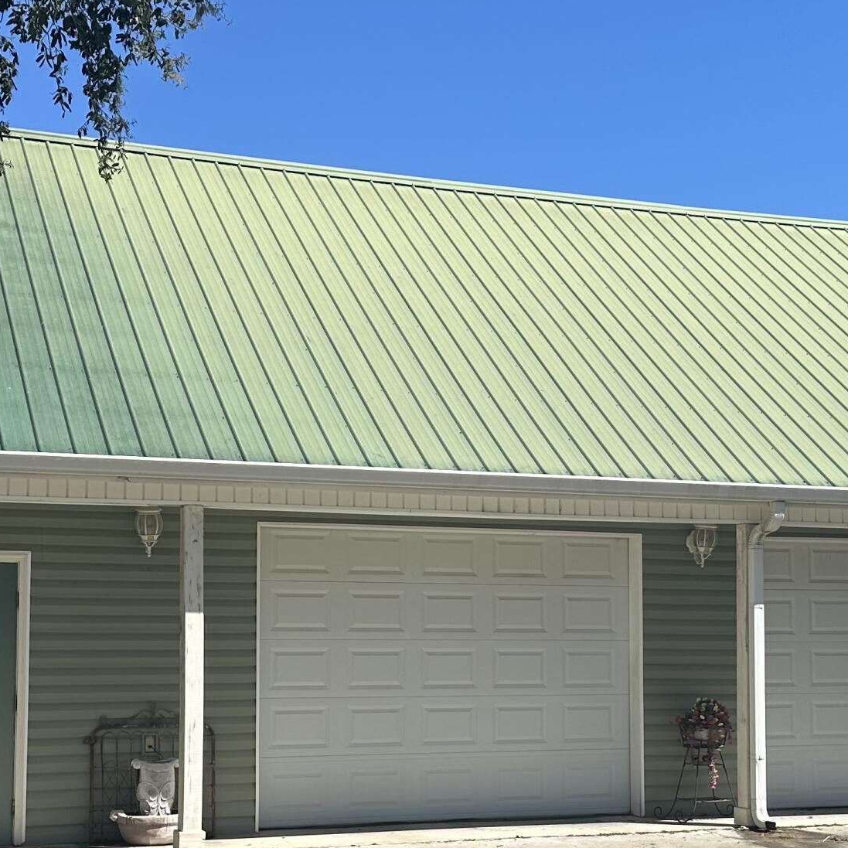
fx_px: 1608
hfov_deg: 29.5
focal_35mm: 58
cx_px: 408
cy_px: 557
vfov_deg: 29.4
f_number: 1.78
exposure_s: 1/4762
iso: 80
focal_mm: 6.86
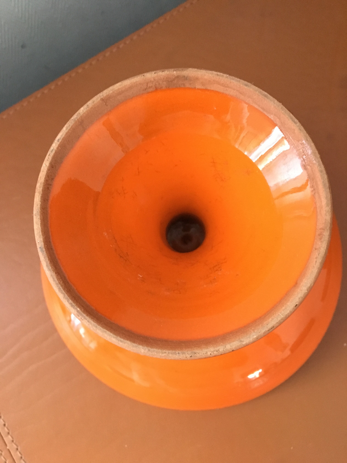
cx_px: 174
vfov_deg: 61.7
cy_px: 232
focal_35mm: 29
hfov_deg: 48.2
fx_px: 388
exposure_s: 1/17
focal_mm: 4.15
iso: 320
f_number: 2.2
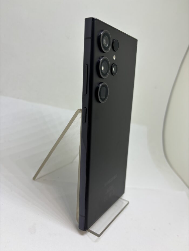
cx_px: 94
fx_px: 189
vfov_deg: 67.3
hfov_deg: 53.1
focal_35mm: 26
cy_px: 126
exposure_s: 1/121
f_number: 1.6
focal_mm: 5.96
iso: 40
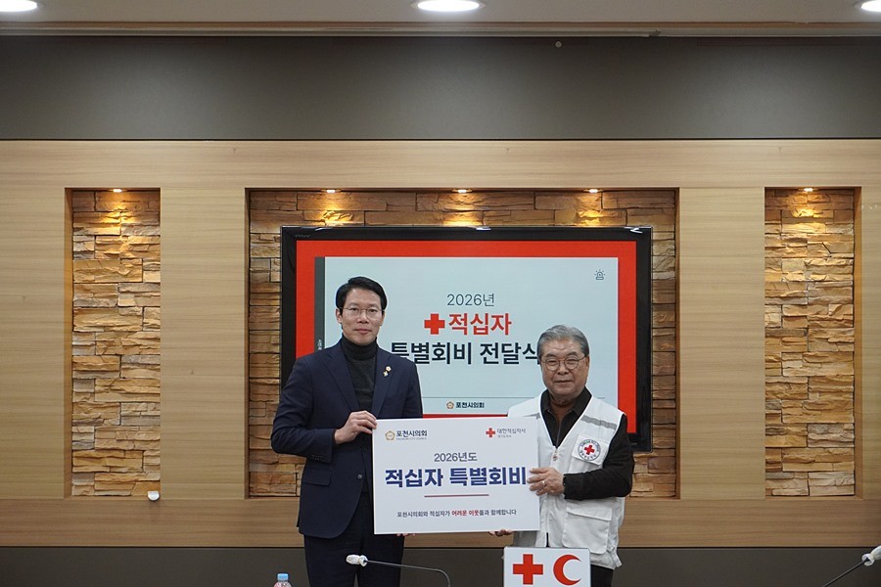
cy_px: 294
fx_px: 1835
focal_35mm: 75
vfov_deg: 18.2
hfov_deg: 27.0
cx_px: 440
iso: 1600
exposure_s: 1/160
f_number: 5.6
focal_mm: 50
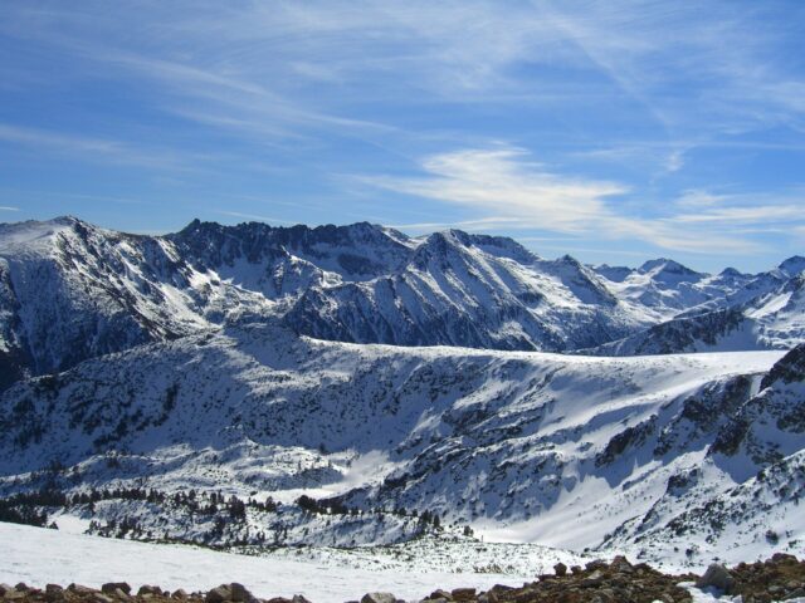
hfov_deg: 49.0
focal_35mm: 38
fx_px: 884
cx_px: 402
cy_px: 302
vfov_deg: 37.7
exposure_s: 1/500
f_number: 8
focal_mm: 7.9
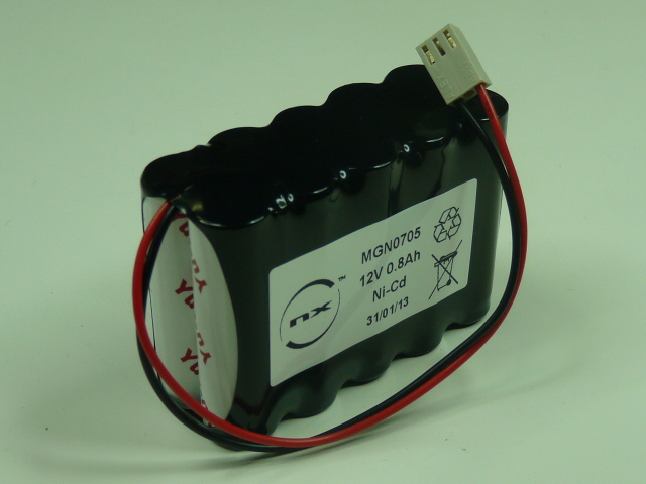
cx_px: 323
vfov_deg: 22.3
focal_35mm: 66
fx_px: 1232
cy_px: 242
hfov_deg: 29.4
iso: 100
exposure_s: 1/60
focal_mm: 6.6
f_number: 3
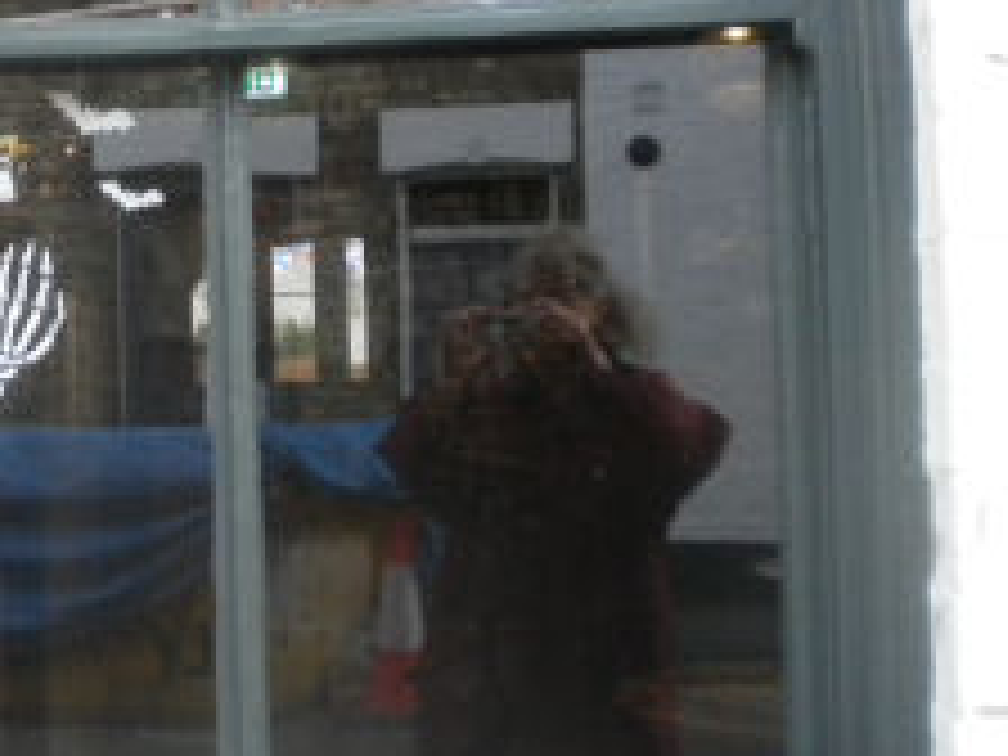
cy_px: 205
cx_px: 130
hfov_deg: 29.2
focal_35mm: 64
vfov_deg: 22.7
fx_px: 1864
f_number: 3.1
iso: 400
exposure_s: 1/396
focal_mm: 6.3
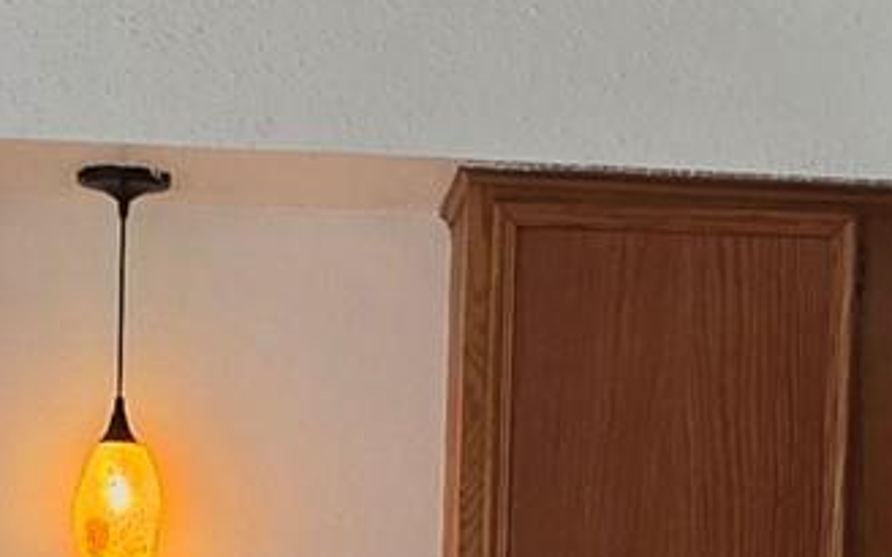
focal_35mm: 86
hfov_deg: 24.1
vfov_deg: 14.3
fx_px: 2091
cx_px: 517
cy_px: 812
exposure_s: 1/120
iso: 160
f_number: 1.9
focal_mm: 2.2
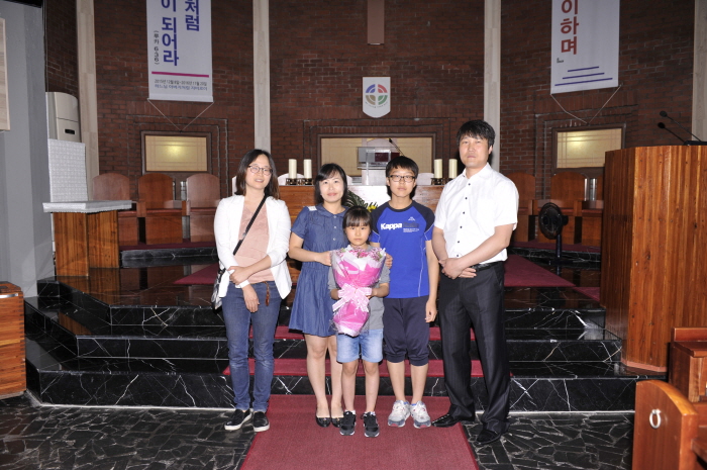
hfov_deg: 60.3
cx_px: 354
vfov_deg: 42.2
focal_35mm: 31
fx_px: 608
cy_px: 235
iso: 200
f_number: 5.6
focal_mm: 31
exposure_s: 1/60
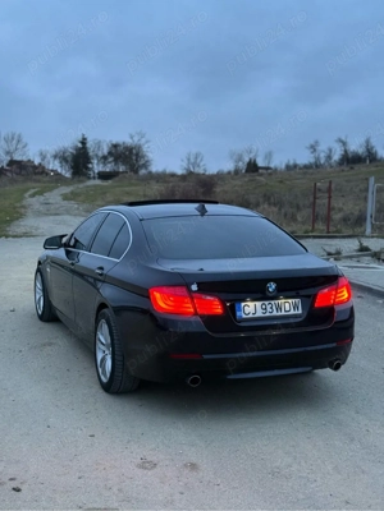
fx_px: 710
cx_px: 192
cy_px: 256
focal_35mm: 48
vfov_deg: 39.7
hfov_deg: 30.3
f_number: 1.78
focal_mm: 6.76
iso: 250
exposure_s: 1/60
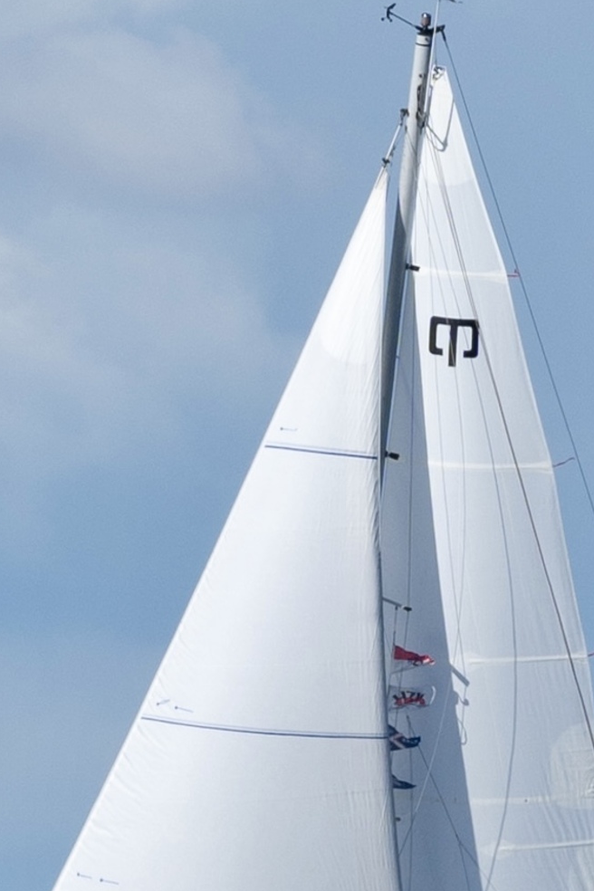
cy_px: 673
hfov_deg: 3.8
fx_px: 9058
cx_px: 386
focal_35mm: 366
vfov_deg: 5.6
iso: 250
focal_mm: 200
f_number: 13
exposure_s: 1/400
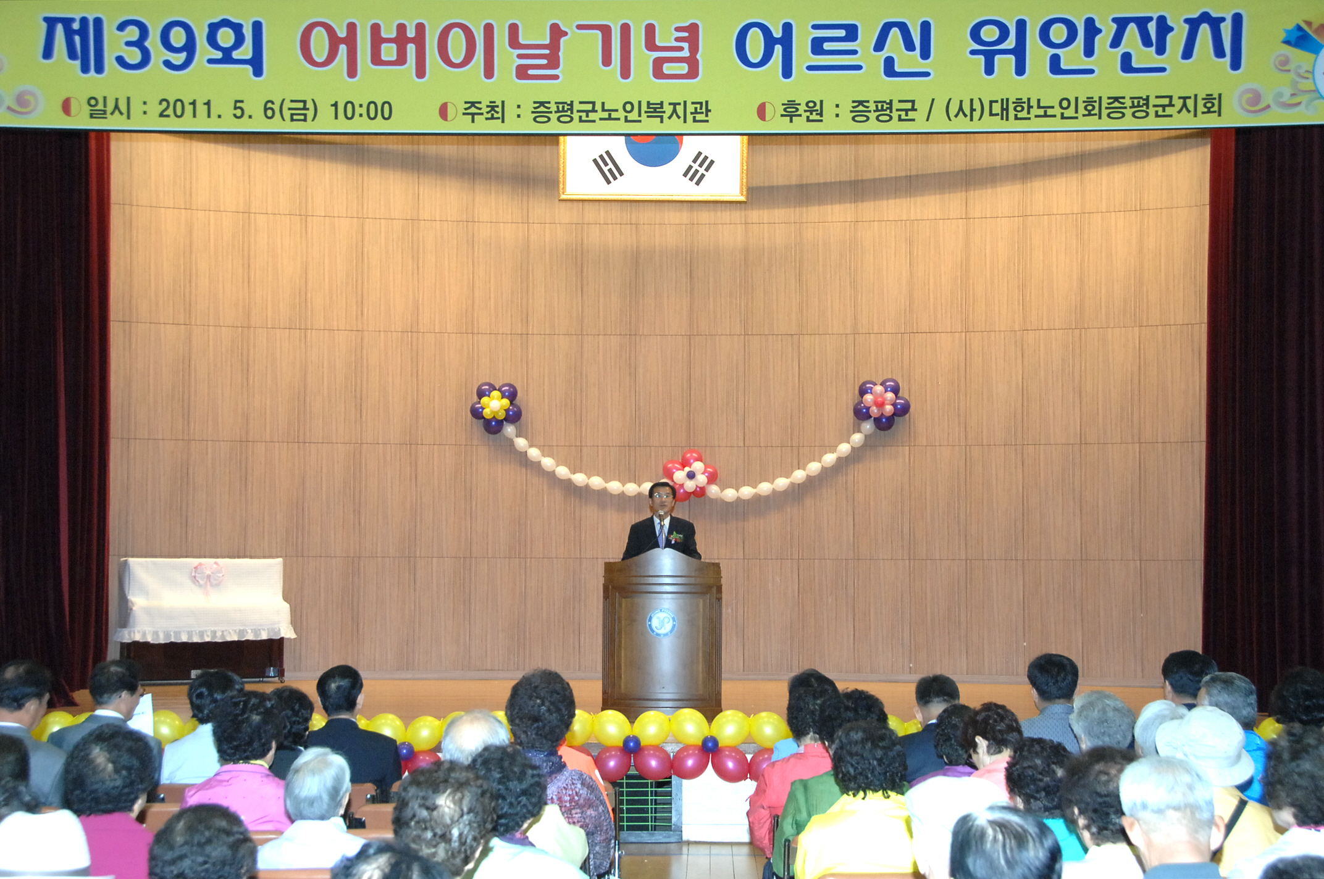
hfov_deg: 38.9
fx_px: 1873
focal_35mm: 51
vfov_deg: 26.4
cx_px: 662
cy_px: 440
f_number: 6.7
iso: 800
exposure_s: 1/60
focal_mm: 34
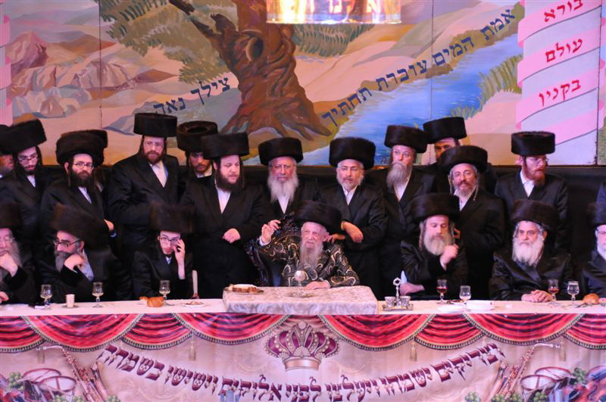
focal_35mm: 142
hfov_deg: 14.4
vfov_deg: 9.6
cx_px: 303
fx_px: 2395
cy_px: 201
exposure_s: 1/25
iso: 3200
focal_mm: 95
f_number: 5.3
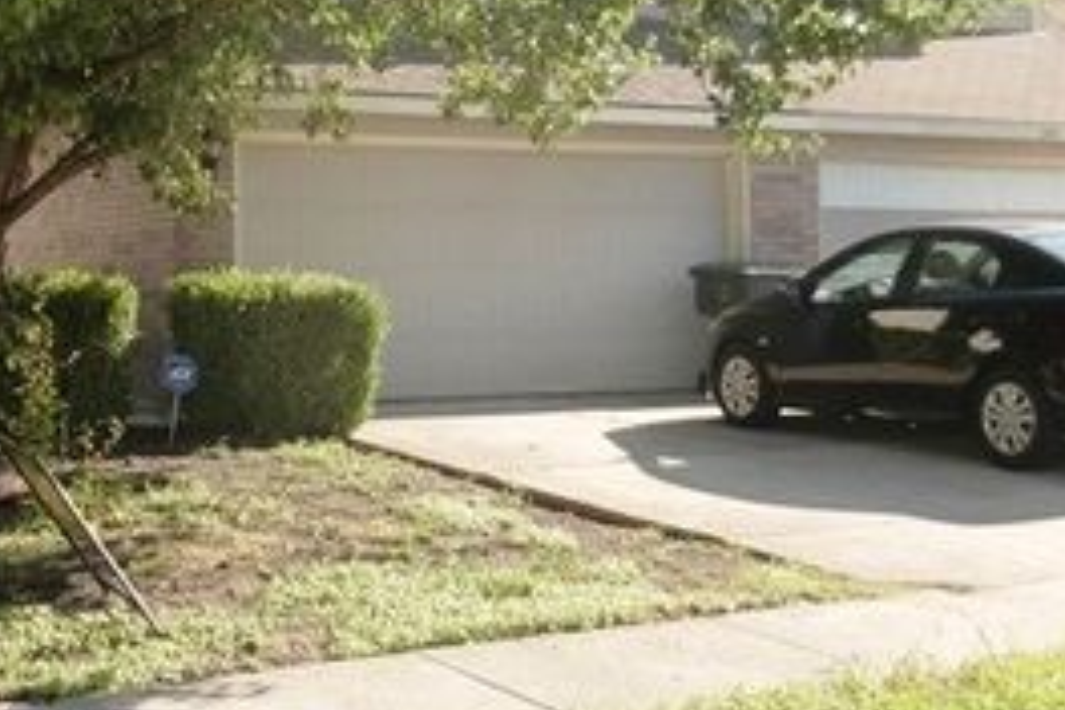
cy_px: 244
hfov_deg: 30.7
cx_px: 343
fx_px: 1923
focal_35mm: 65
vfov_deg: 20.9
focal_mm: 5.9
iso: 80
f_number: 3.3
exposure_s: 1/500
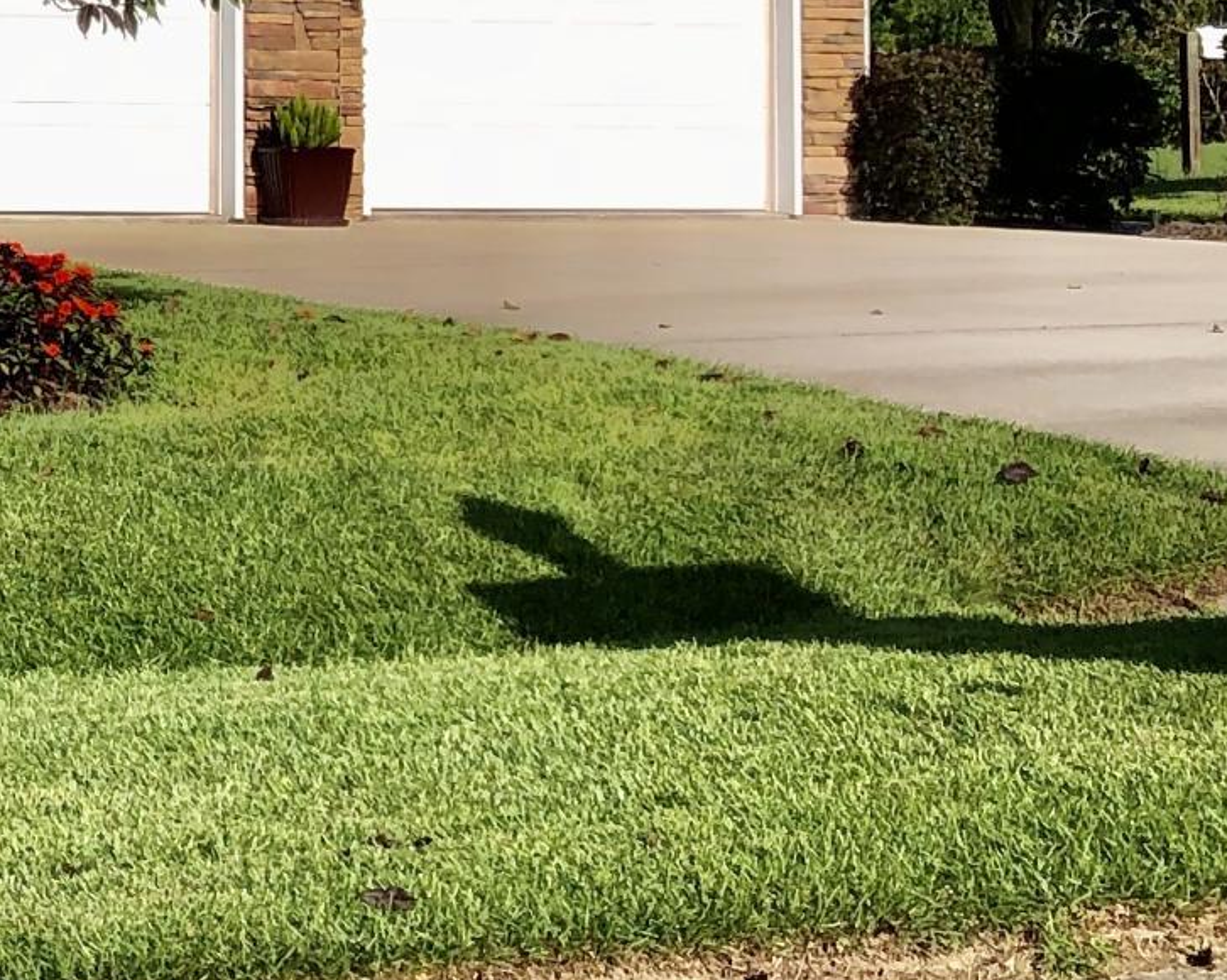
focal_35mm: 113
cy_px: -74
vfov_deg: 13.4
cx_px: -1090
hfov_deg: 14.6
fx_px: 4101
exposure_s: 1/2288
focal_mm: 3.99
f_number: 1.8
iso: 20
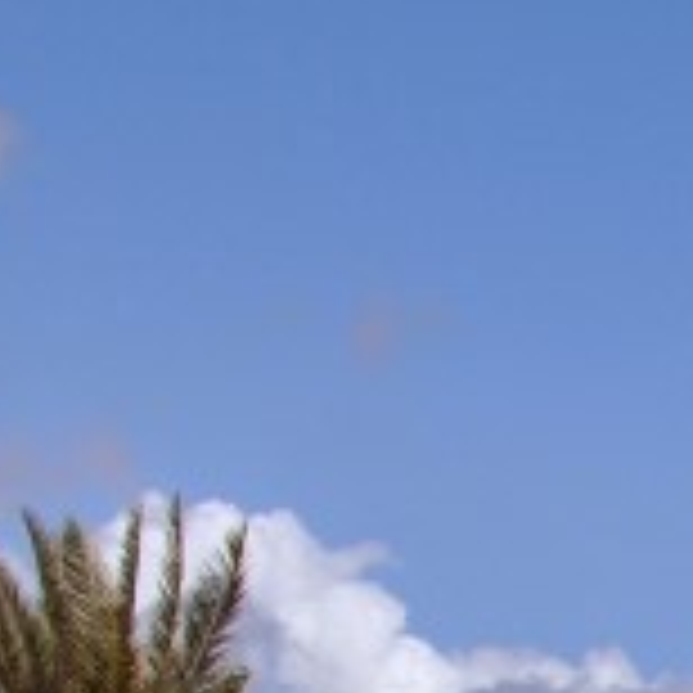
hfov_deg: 9.2
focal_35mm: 171
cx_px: 1618
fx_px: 3873
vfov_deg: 9.7
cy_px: 1260
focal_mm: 18
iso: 100
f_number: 10
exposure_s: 1/400
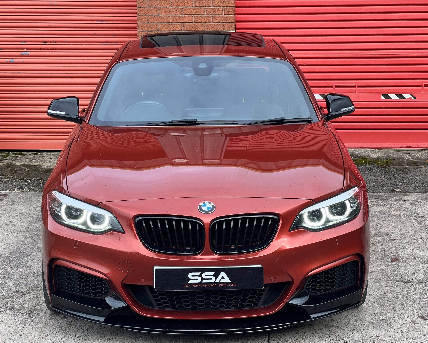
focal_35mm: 81
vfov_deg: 18.9
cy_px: 172
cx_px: 221
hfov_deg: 23.6
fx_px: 1026
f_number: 2.8
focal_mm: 9
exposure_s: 1/124
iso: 32
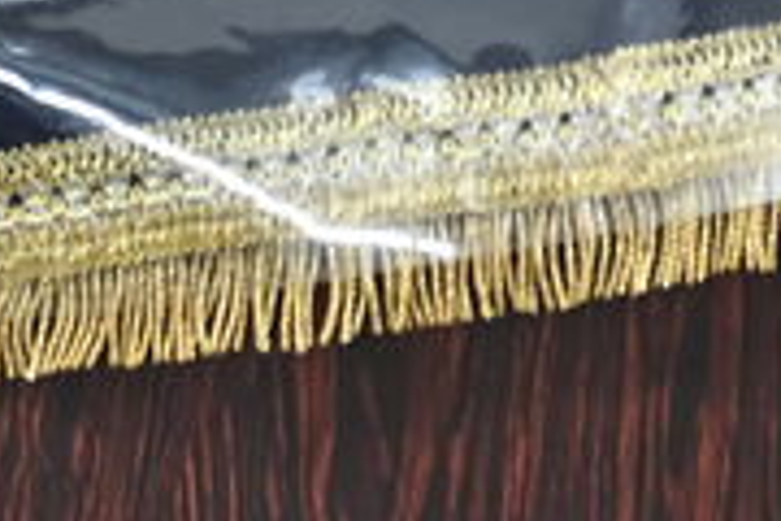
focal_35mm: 543
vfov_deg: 2.5
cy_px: -1237
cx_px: -82
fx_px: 11779
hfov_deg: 3.8
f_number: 4.5
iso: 1600
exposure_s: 1/160
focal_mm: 70
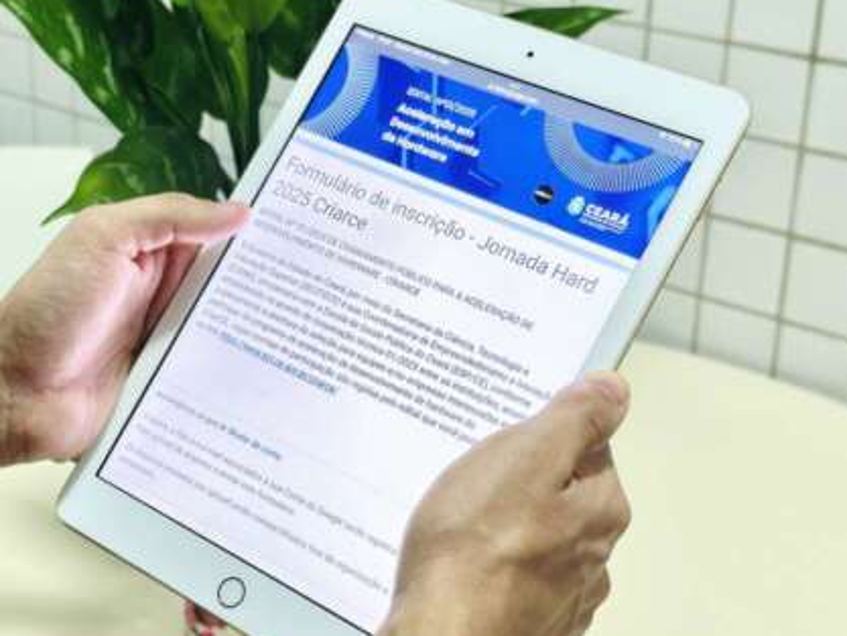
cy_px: 274
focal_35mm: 69
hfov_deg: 28.0
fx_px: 1689
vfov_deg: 21.3
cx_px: 284
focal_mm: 6.86
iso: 250
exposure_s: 1/60
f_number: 1.78
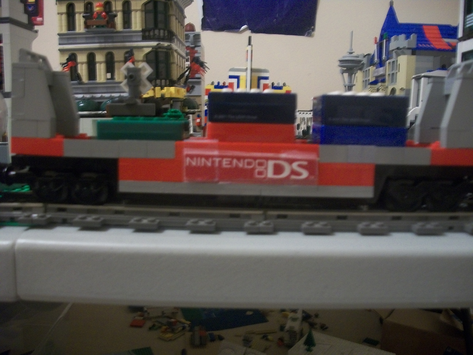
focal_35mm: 32
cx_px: 236
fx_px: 437
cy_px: 178
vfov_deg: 44.2
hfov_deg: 56.8
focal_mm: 5.7
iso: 220
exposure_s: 1/8
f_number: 2.9
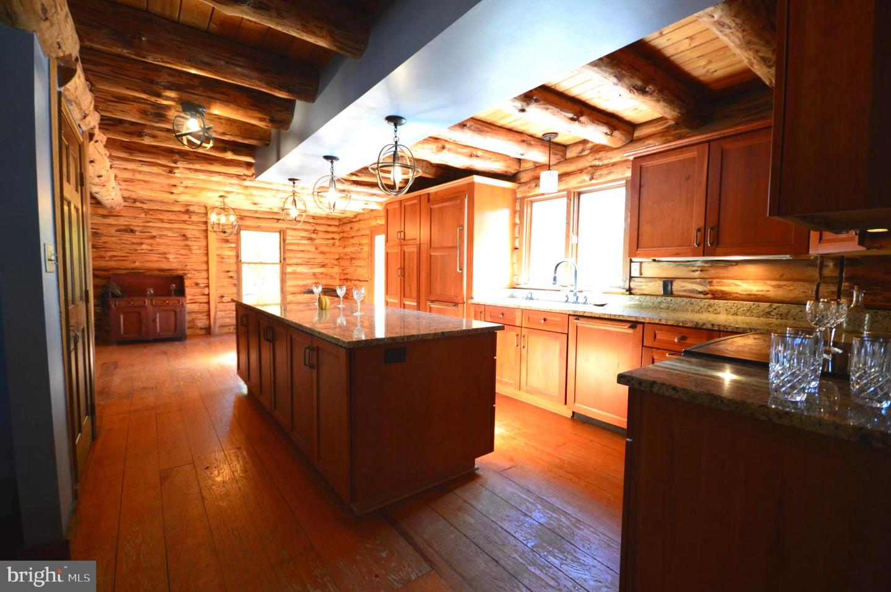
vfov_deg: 77.2
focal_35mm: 15
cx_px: 446
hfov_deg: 100.4
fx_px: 371
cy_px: 296
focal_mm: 10
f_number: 4
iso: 800
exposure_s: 1/40
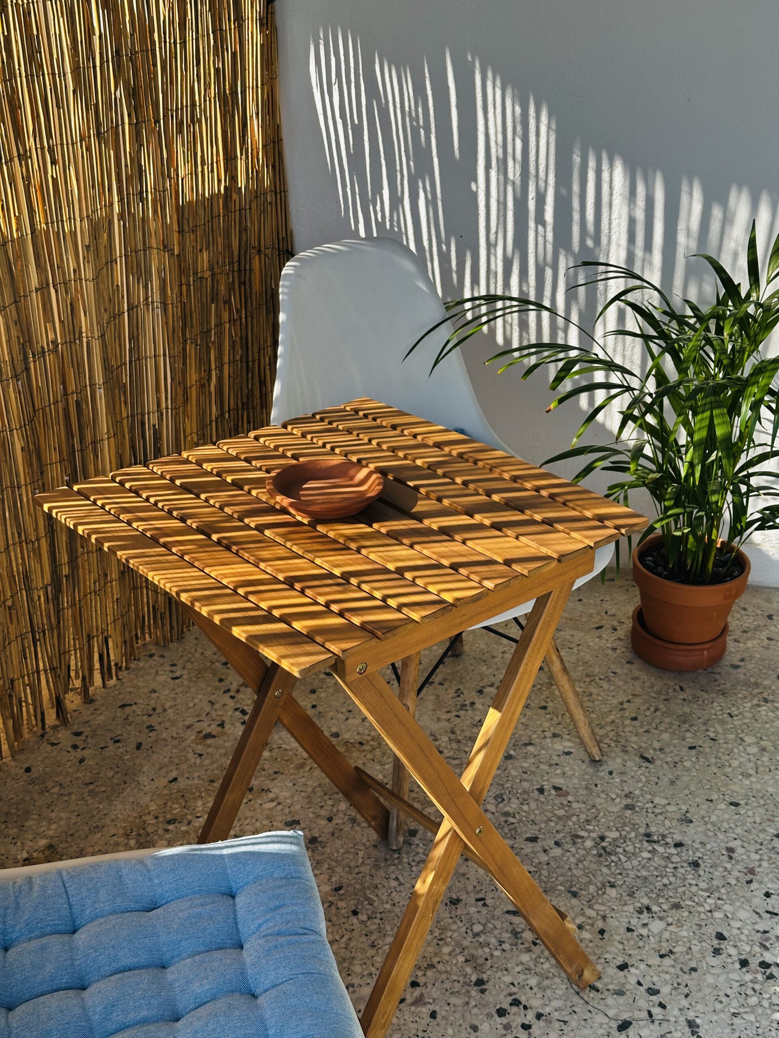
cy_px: 519
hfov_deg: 30.3
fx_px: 1440
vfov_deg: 39.7
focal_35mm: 48
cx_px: 390
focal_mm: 6.86
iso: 64
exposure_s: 1/953
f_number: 1.78
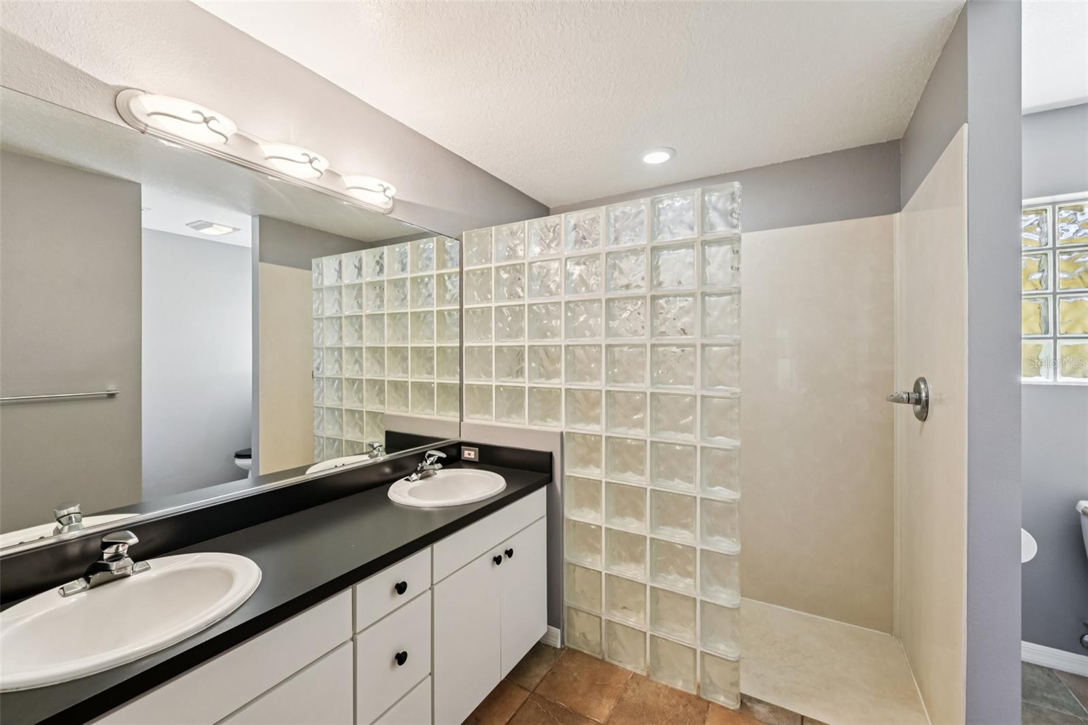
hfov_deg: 104.3
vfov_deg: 81.2
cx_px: 544
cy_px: 362
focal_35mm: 14
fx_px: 423
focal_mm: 14
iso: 400
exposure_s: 1/15
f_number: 8
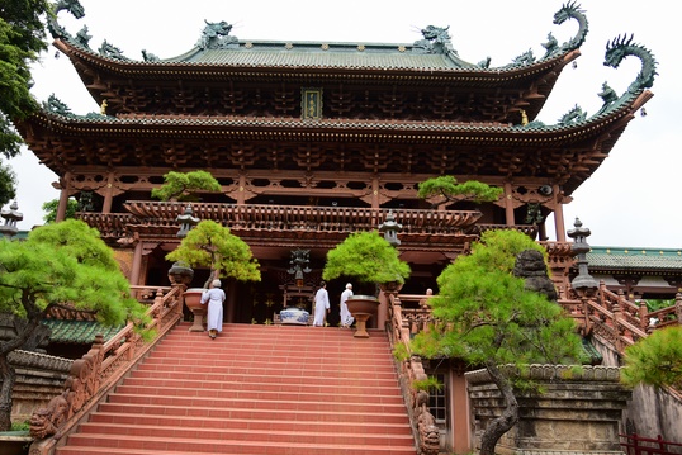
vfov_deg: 45.0
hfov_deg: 63.6
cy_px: 214
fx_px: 550
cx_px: 314
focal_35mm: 29
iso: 320
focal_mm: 24
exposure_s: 1/1250
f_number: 4
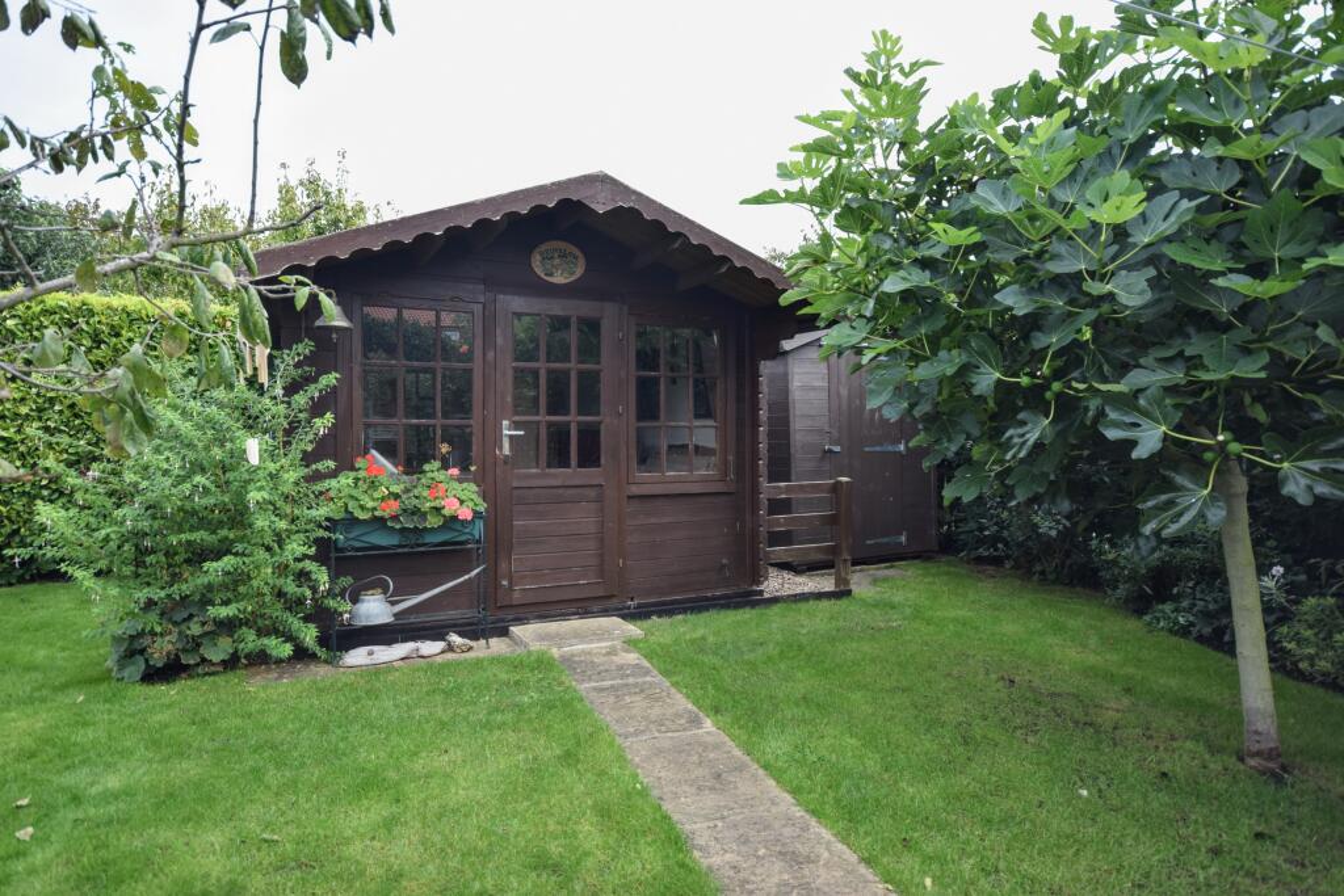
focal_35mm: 21
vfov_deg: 59.5
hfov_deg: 81.2
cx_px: 672
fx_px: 784
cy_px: 448
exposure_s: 1/125
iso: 100
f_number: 4.8
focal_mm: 14
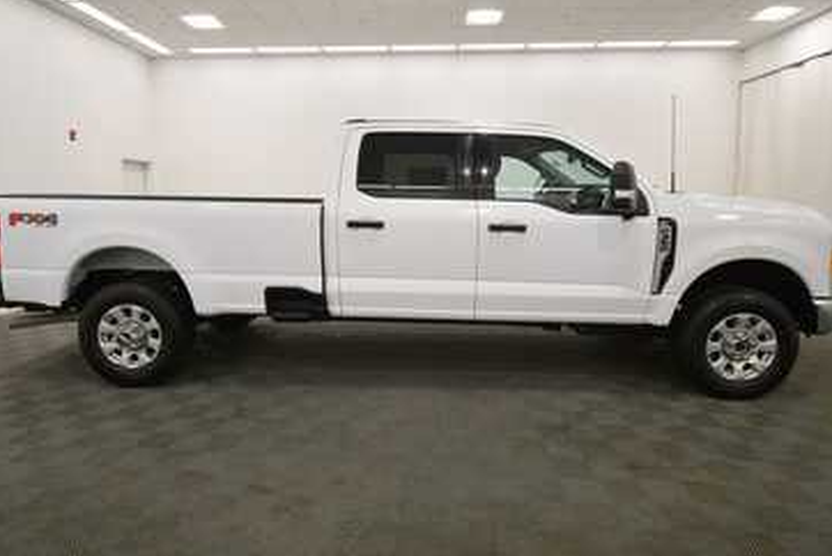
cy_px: 258
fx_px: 486
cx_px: 414
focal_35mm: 21
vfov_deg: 59.5
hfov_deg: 81.2
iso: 640
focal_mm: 13
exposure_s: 1/250
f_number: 4.8
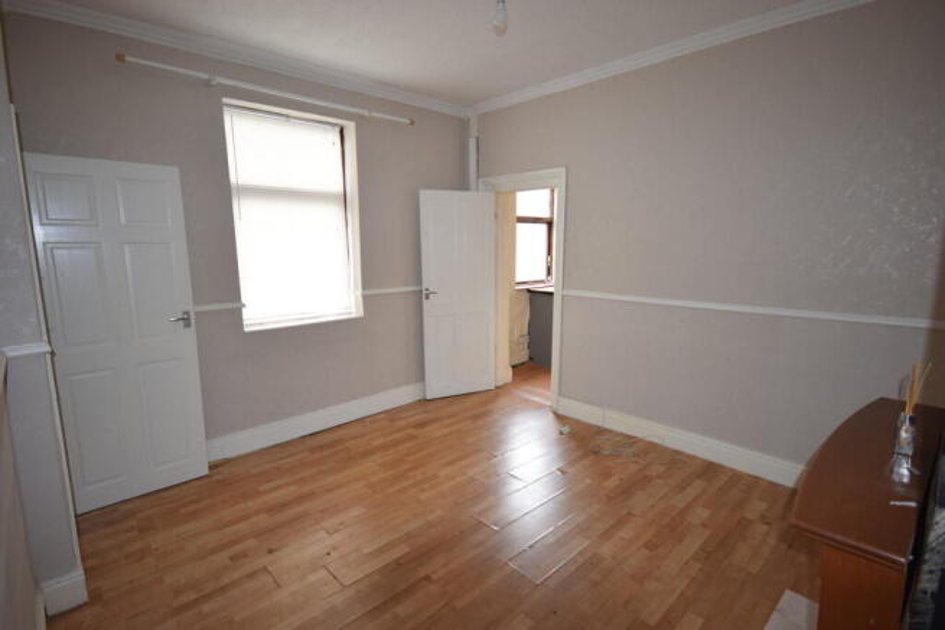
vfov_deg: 67.4
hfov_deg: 90.0
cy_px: 315
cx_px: 472
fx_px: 473
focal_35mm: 18
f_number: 5.6
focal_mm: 12
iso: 800
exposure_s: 1/125
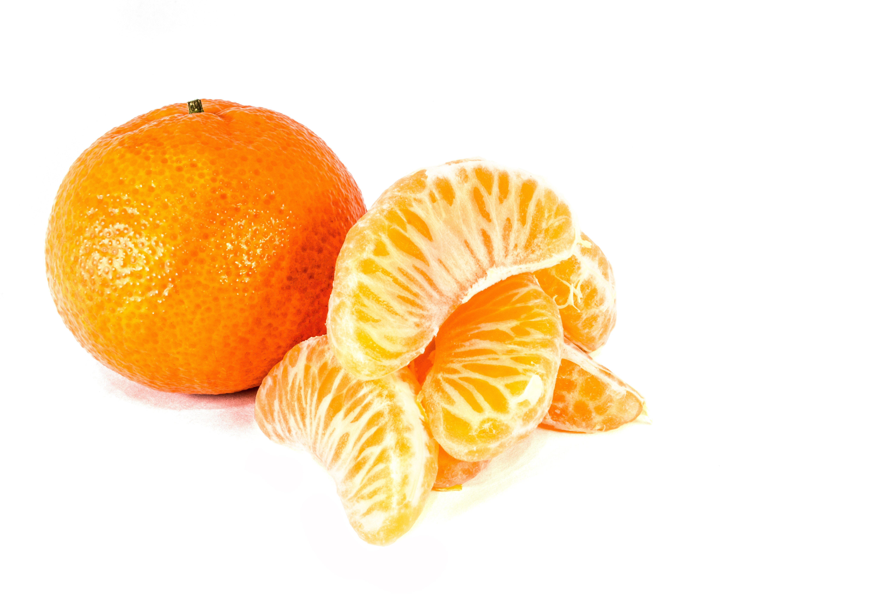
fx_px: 970
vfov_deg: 34.1
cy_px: 298
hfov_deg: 49.6
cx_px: 448
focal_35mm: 39
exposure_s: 1/1.25
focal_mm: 26
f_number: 22
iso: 100
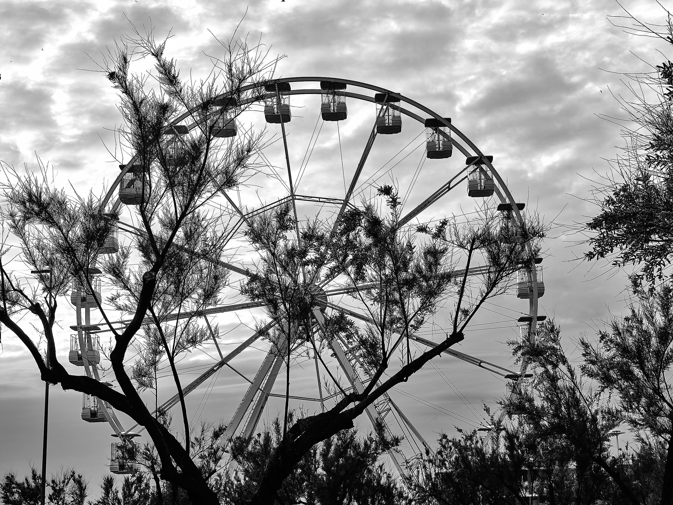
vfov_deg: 23.7
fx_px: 1206
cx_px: 336
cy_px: 252
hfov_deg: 31.2
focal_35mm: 62
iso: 400
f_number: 11
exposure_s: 1/125
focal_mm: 31
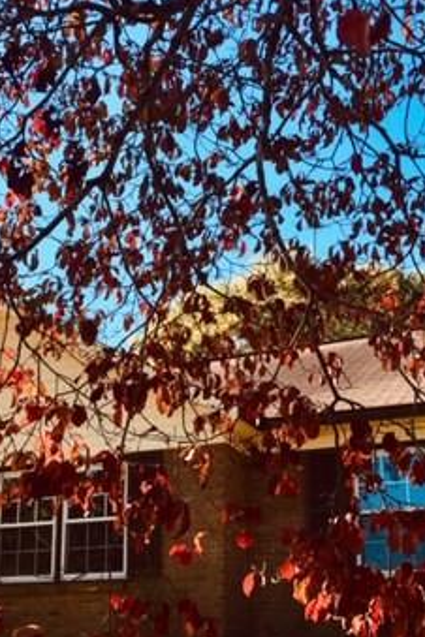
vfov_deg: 34.7
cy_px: 434
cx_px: 79
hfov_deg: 23.4
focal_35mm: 57
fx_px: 1009
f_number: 2.2
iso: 32
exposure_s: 1/898
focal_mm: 4.15
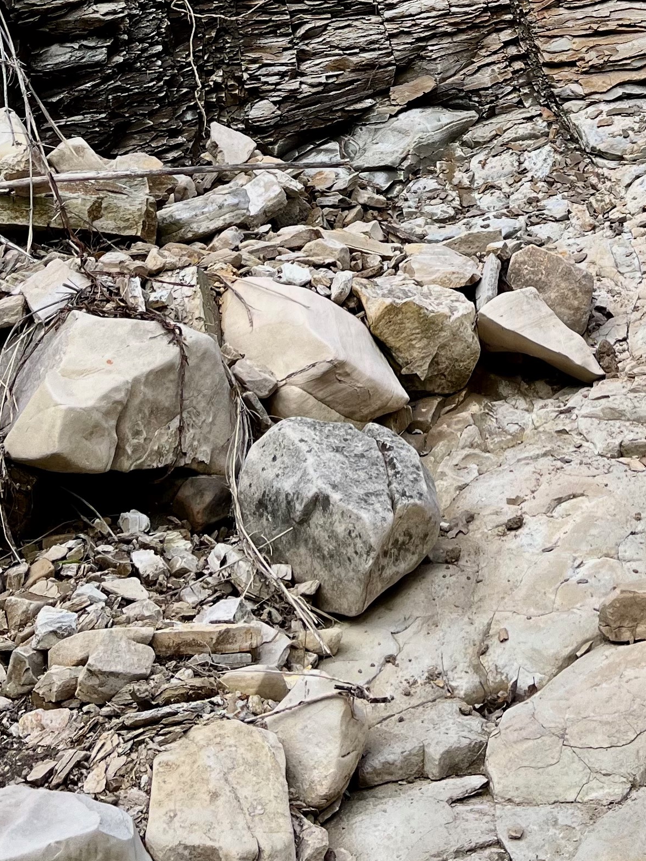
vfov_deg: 25.8
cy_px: -183
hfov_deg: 21.4
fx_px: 1668
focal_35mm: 67
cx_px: 581
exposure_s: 1/761
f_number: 1.6
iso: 50
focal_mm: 5.1
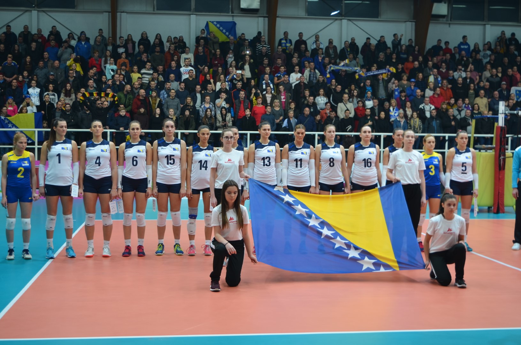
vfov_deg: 25.6
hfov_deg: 37.9
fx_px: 758
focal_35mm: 52
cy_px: 172
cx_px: 260
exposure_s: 1/30
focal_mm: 35
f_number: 4.5
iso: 200
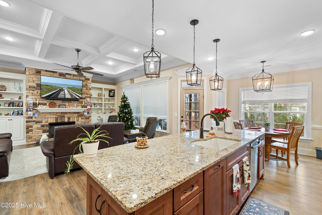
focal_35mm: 15
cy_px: 108
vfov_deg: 77.3
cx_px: 161
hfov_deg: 100.4
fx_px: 134
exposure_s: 1/2
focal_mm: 10
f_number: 4.5
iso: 100
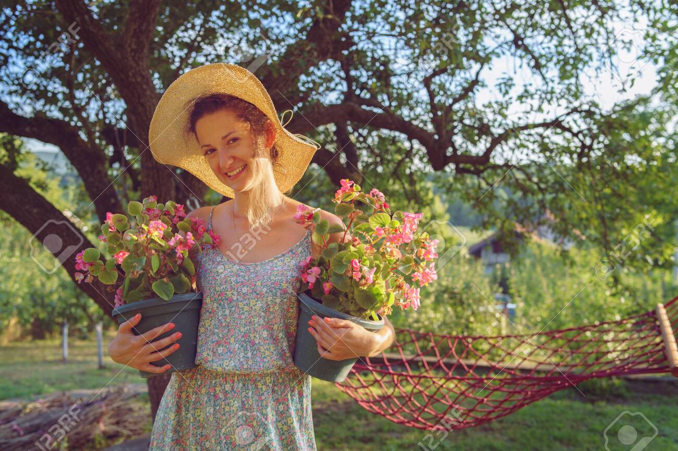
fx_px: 659
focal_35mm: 35
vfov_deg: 37.8
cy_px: 226
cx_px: 339
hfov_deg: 54.4
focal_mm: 35
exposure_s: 1/100
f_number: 2.8
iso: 100
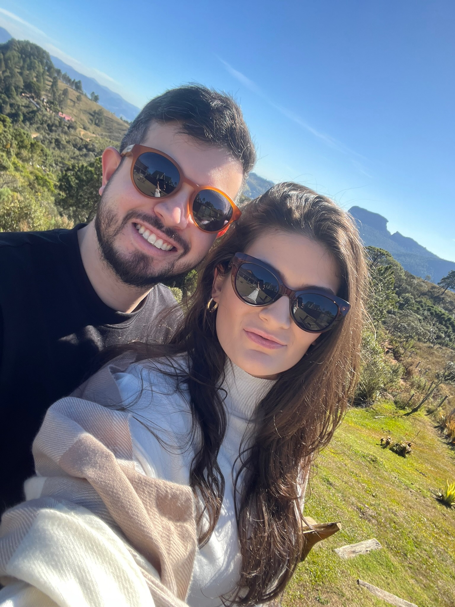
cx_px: 228
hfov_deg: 58.9
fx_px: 403
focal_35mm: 23
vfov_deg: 73.9
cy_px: 304
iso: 32
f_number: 2.2
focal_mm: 2.71
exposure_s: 1/248
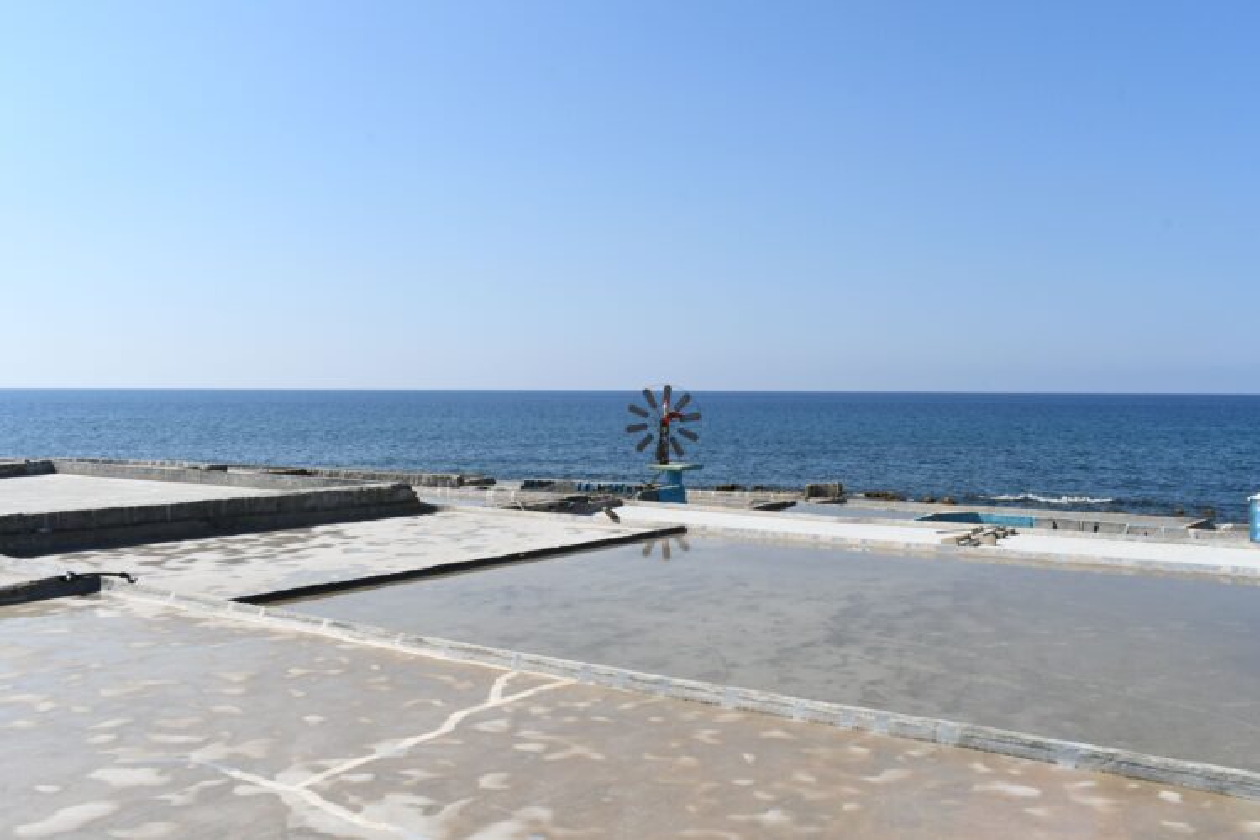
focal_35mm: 33
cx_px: 630
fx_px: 1155
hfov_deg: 57.2
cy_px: 420
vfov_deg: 40.0
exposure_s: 1/800
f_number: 14
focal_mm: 22
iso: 640
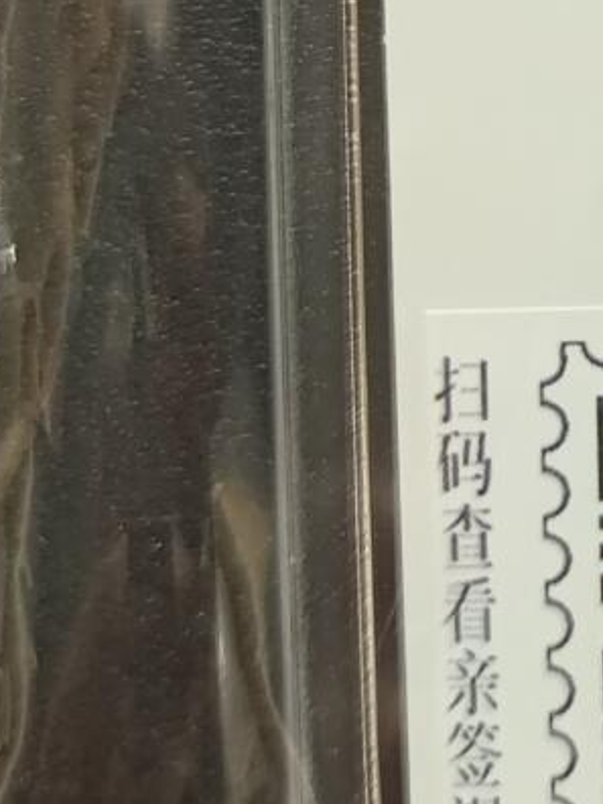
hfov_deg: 12.5
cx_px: 1050
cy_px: -26
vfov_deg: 17.6
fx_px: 2532
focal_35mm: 109
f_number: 1.7
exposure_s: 1/25
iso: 1038
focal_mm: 5.31
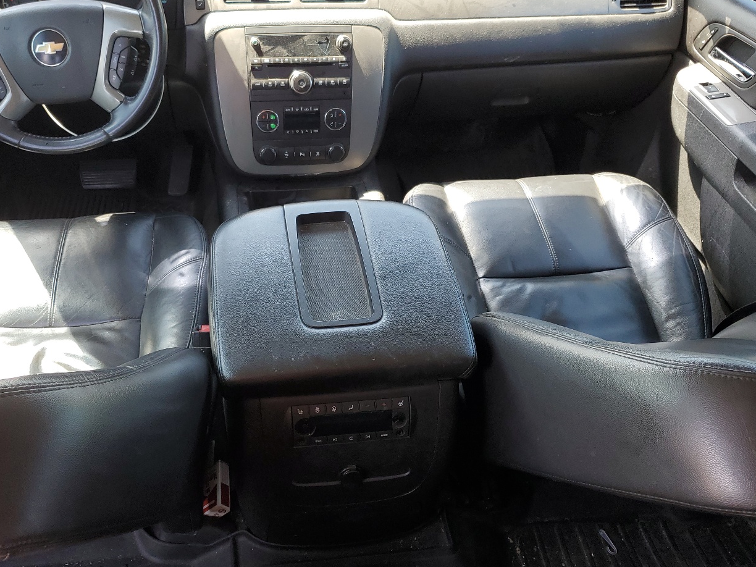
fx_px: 743
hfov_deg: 53.6
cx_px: 309
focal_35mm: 34
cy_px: 264
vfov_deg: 41.8
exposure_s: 1/120
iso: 52
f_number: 1.5
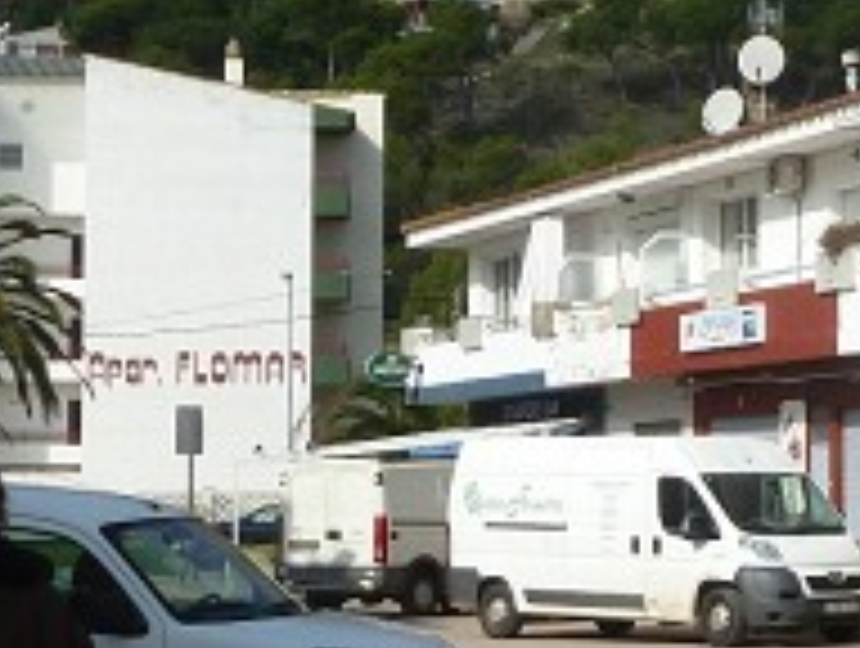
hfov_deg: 14.7
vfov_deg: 11.3
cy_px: 315
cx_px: 851
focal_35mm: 132
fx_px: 3286
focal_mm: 5.3
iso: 80
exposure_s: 1/500
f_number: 5.6
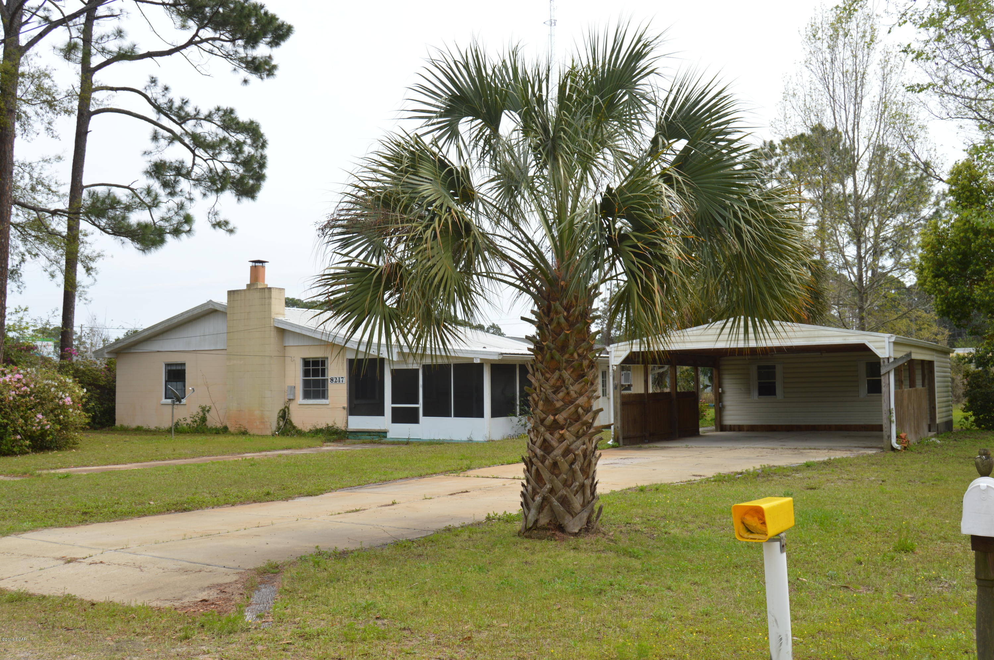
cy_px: 330
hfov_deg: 55.2
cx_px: 497
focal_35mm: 34
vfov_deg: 38.3
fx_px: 952
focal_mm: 23
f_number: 9
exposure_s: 1/200
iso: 100
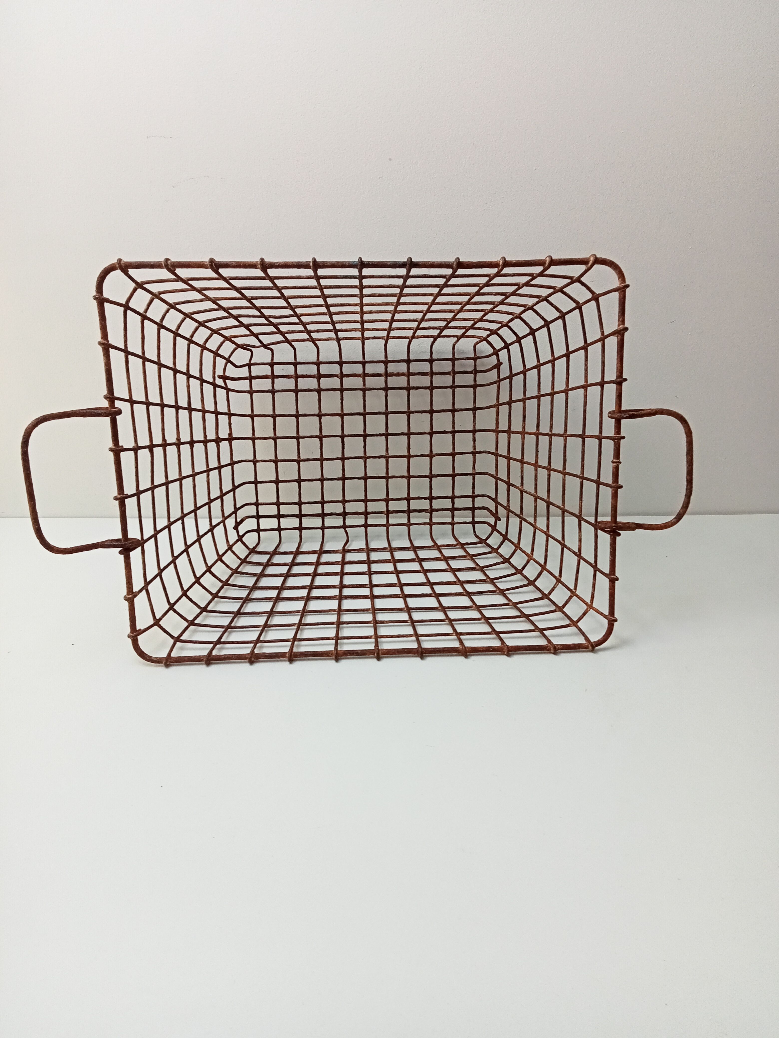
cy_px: 519
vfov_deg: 63.4
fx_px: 840
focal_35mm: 28
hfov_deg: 49.7
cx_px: 390
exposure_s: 1/100
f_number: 2.2
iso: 142
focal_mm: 3.46
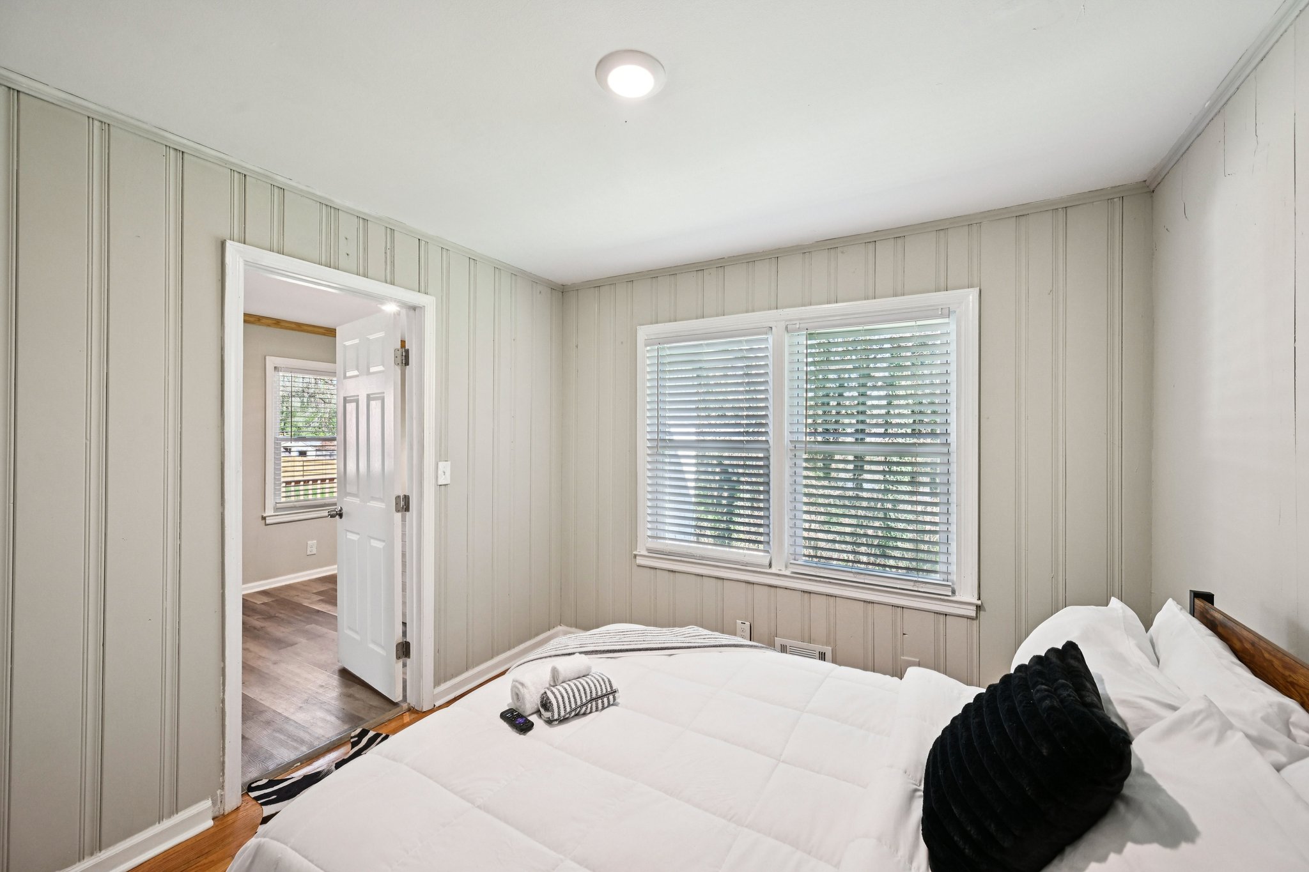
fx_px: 509
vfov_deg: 81.2
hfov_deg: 104.3
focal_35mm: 14
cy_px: 436
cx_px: 654
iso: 250
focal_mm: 14
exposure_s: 1/15
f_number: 8
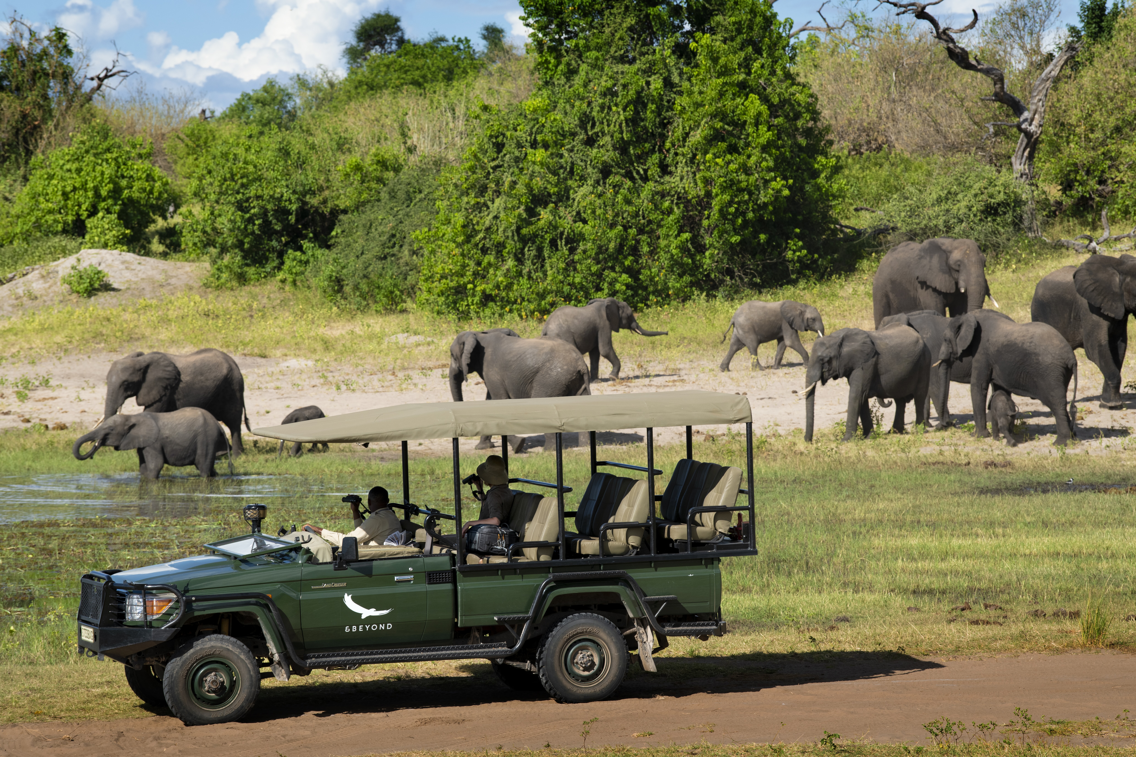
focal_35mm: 170
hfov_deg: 12.1
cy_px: 378
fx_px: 5364
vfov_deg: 8.1
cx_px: 568
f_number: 9.5
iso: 280
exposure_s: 1/500
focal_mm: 170
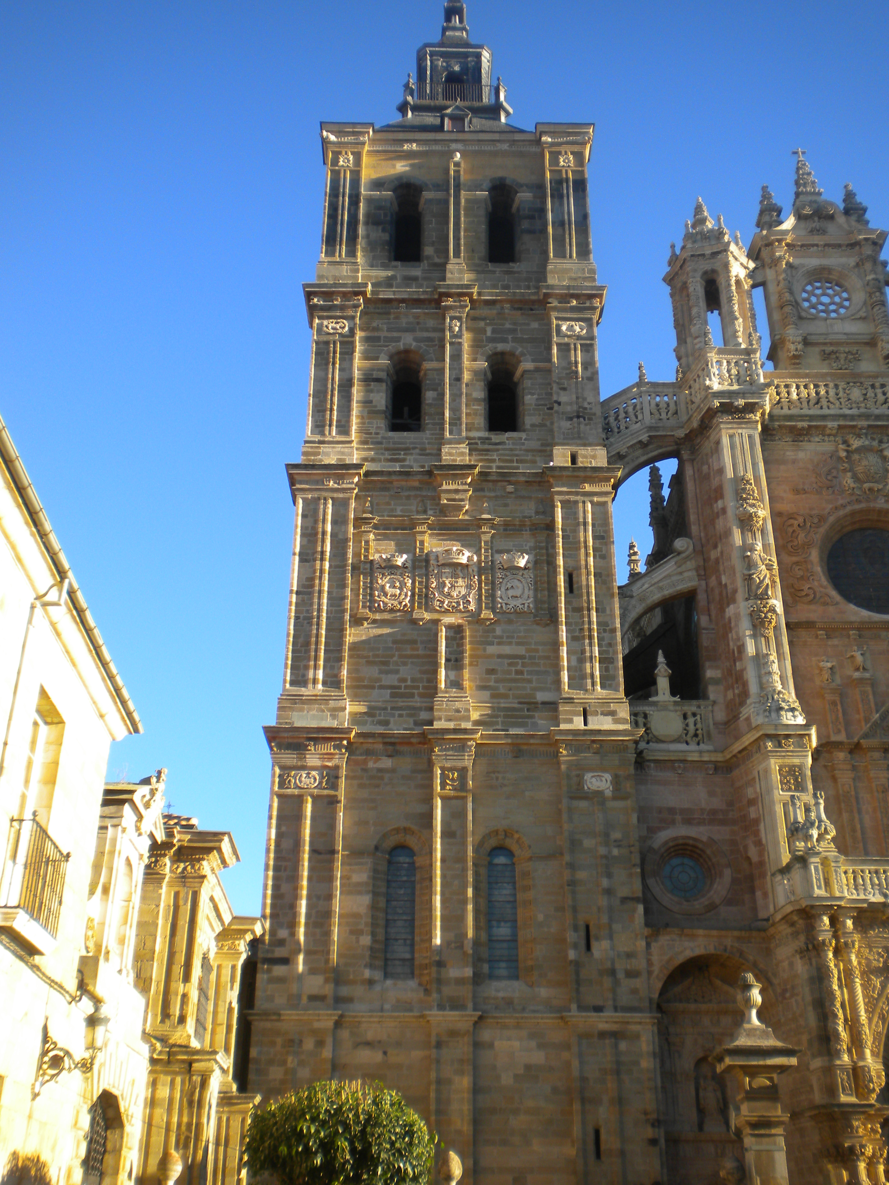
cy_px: 592
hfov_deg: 40.7
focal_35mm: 35
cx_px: 444
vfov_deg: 52.6
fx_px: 1198
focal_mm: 6.3
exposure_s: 1/160
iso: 80
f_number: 4.6
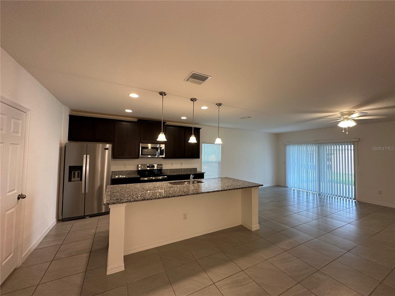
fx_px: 160
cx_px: 198
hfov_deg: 102.1
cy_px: 148
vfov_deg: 85.7
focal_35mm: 14
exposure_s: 1/120
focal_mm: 2.22
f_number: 2.2
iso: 250
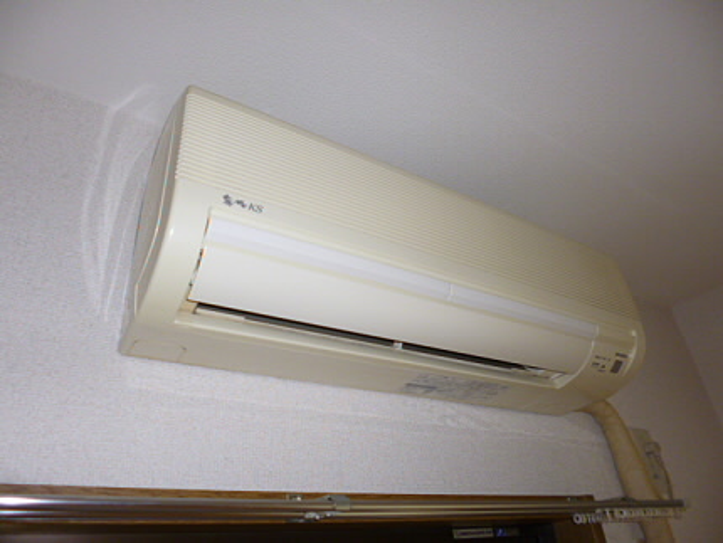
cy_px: 272
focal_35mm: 24
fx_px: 502
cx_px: 362
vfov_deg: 56.9
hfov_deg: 71.6
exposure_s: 1/60
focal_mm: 4.3
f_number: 2.5
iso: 100
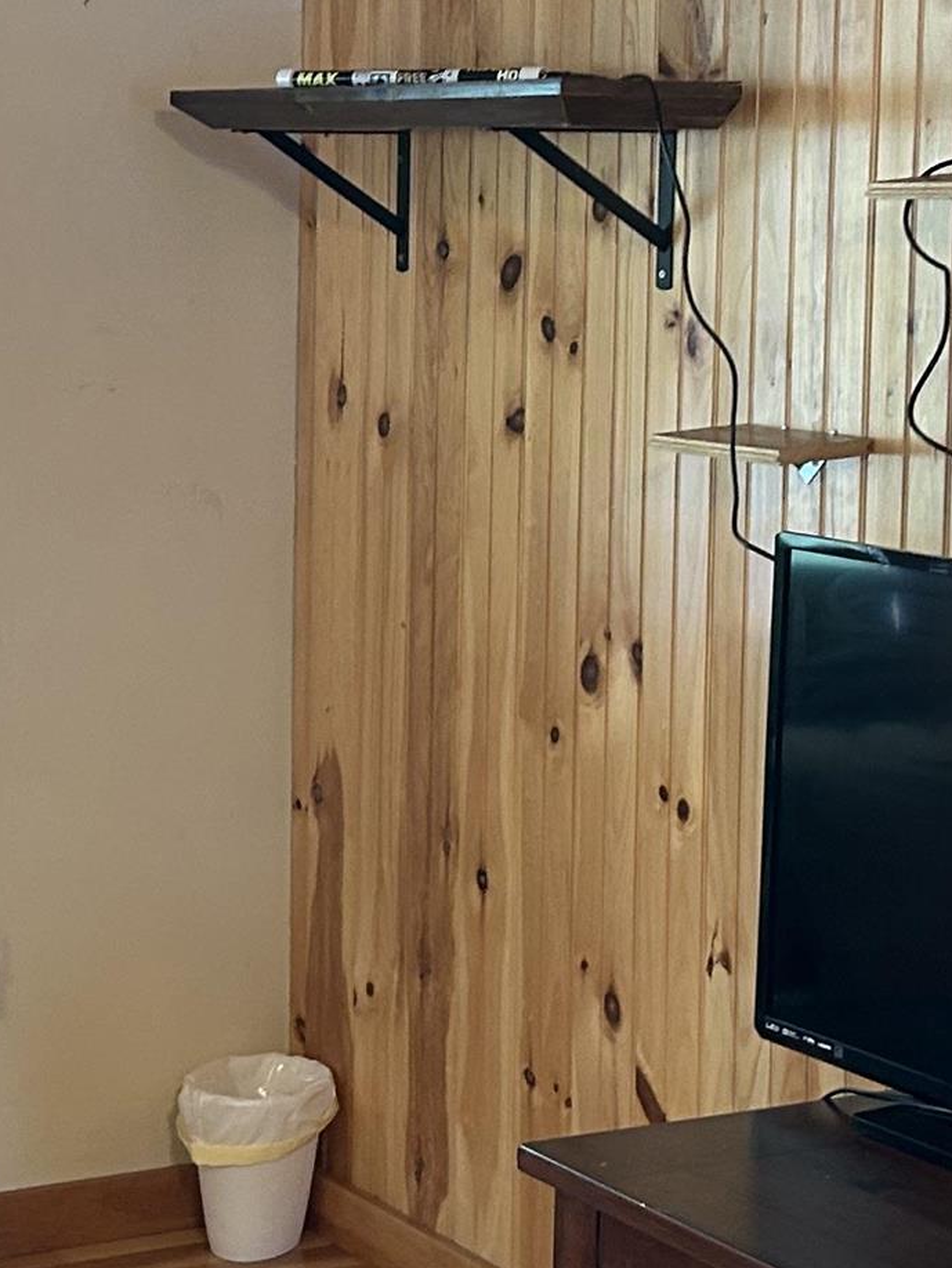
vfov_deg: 22.5
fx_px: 3189
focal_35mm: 87
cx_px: -15
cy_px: 497
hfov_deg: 16.6
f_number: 1.5
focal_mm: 5.7
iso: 160
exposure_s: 1/60
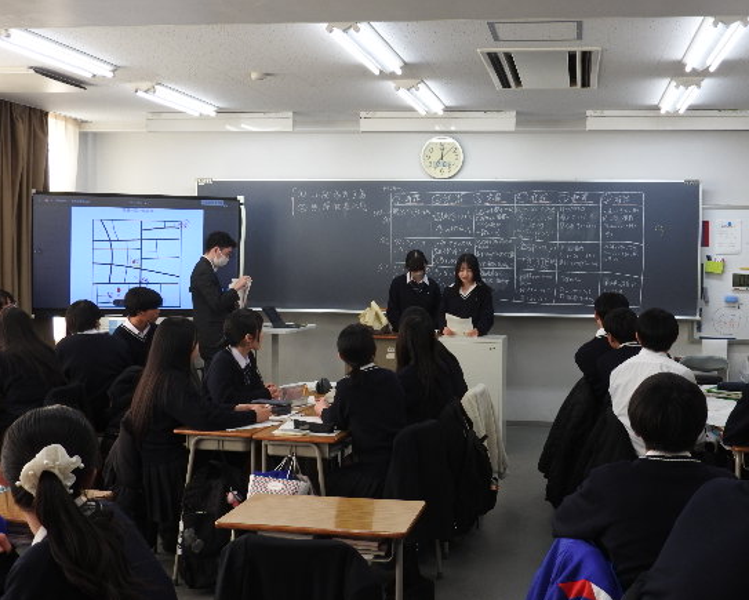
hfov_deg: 40.2
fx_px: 1020
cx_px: 440
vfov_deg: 32.8
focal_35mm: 46
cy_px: 286
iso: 100
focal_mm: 7.2
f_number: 3.8
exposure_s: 1/50
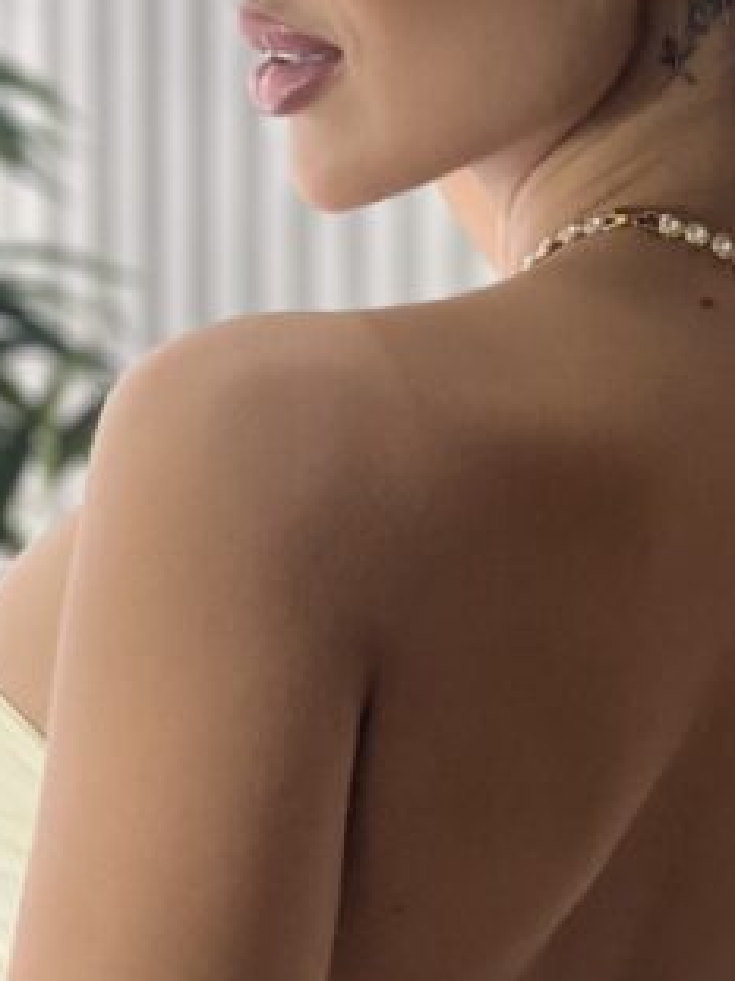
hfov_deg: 6.4
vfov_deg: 8.6
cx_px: 530
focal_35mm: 231
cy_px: 614
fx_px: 6544
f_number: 2.8
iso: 125
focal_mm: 9
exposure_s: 1/120
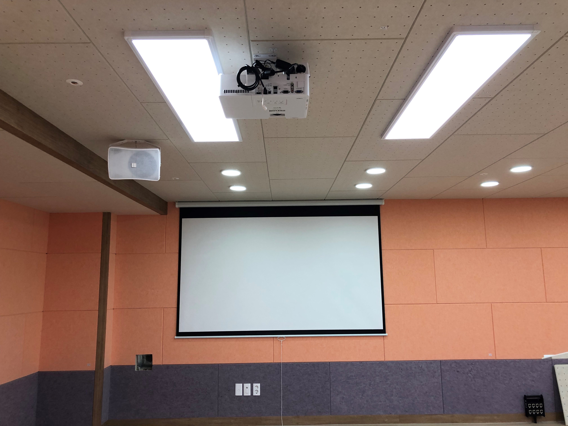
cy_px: 213
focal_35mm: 28
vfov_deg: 49.7
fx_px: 459
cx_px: 284
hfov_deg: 63.4
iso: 25
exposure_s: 1/40
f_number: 1.8
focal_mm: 3.99
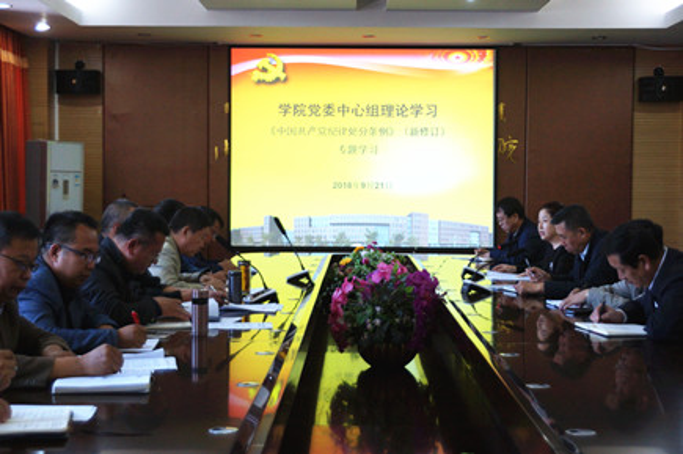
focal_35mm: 60
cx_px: 342
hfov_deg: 33.4
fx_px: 1137
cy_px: 227
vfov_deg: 22.6
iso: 640
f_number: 4.5
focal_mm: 40
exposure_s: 1/80
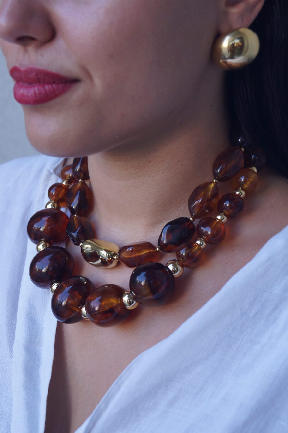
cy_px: 216
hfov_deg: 20.3
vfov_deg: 30.1
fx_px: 806
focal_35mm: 67
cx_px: 144
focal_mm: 45
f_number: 5.6
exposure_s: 1/160
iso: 400
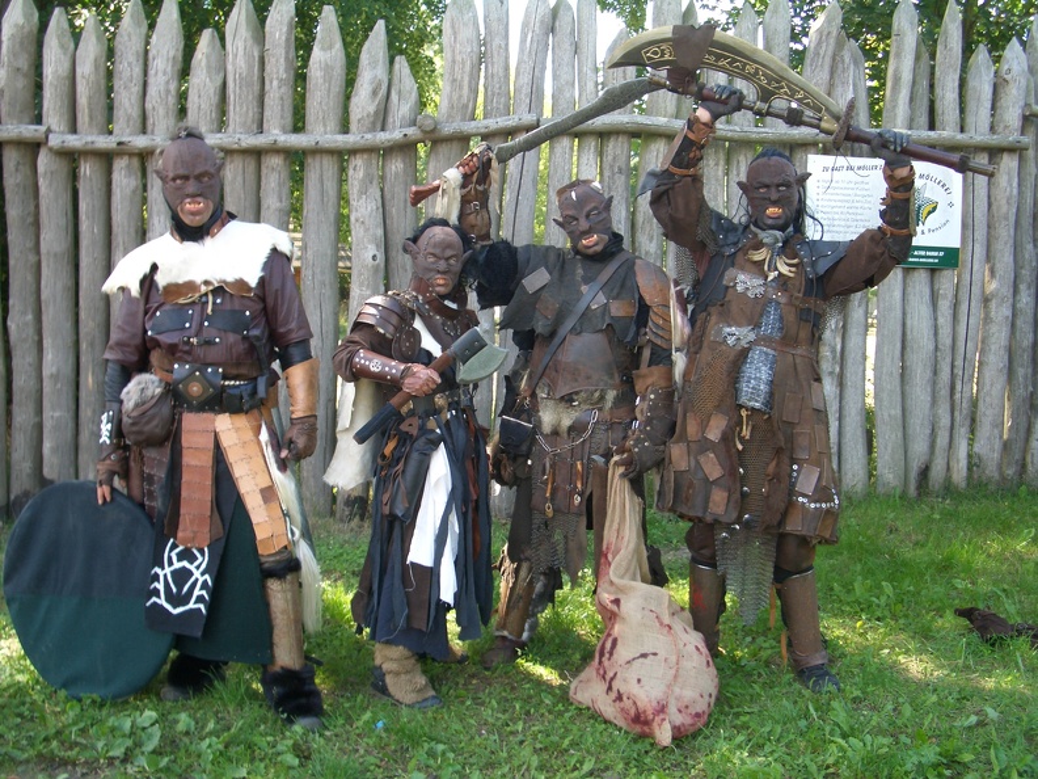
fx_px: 1229
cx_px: 519
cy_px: 390
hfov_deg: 45.8
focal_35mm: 41
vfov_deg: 35.1
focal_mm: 6.8
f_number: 2.8
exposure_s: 1/100
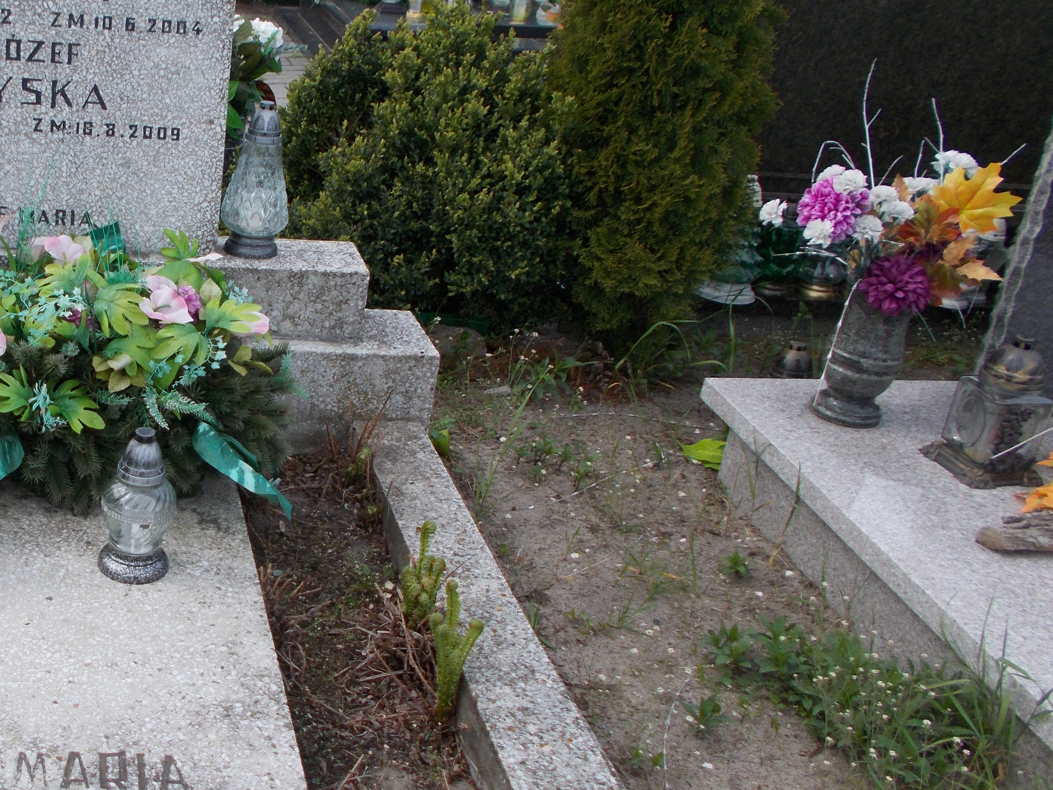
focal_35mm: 45
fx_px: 1369
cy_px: 403
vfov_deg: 32.2
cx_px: 162
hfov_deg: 39.8
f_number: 3.2
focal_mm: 4.6
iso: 80
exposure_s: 1/500
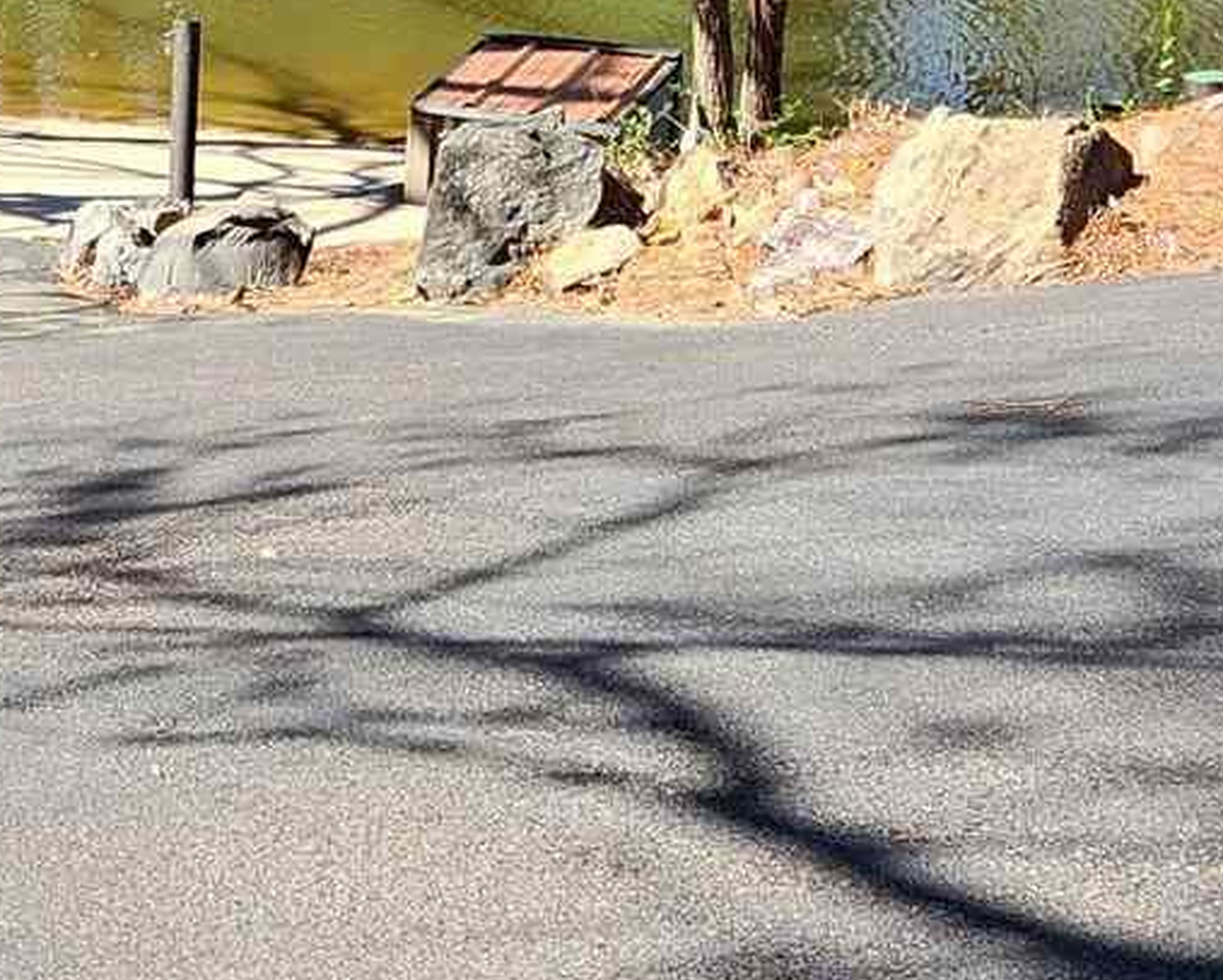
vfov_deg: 14.6
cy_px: -217
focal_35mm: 102
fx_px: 3693
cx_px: 195
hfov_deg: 18.6
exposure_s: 1/409
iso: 20
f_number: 1.8
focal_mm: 5.4
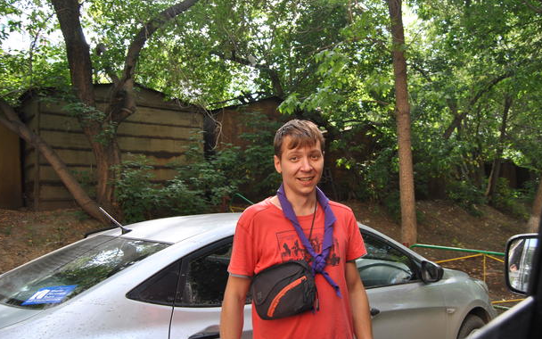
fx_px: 428
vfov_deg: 43.1
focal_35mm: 29
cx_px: 275
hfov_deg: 64.6
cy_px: 161
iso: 200
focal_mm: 18
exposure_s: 1/100
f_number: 5
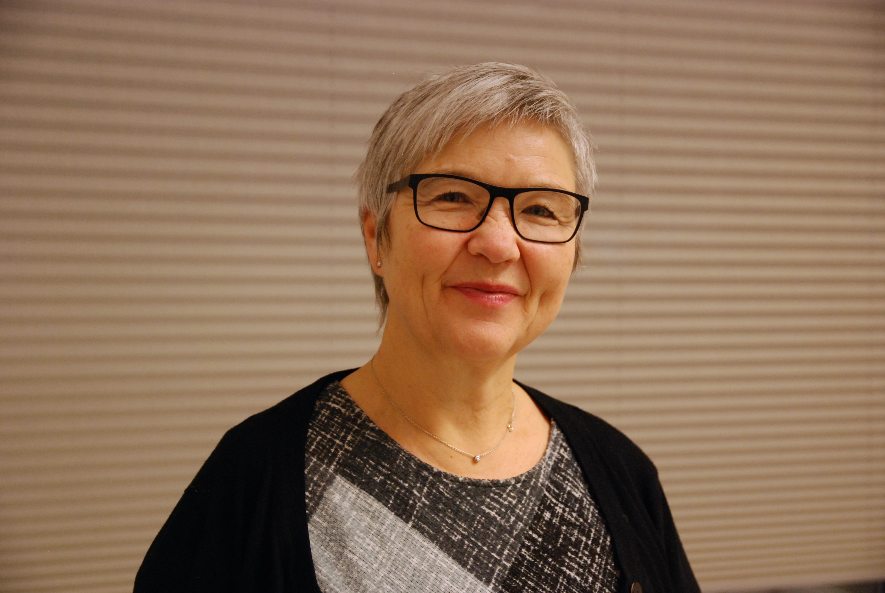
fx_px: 1477
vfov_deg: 22.7
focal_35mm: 60
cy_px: 296
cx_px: 442
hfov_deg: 33.4
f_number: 3.8
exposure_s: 1/60
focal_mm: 40
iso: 1000
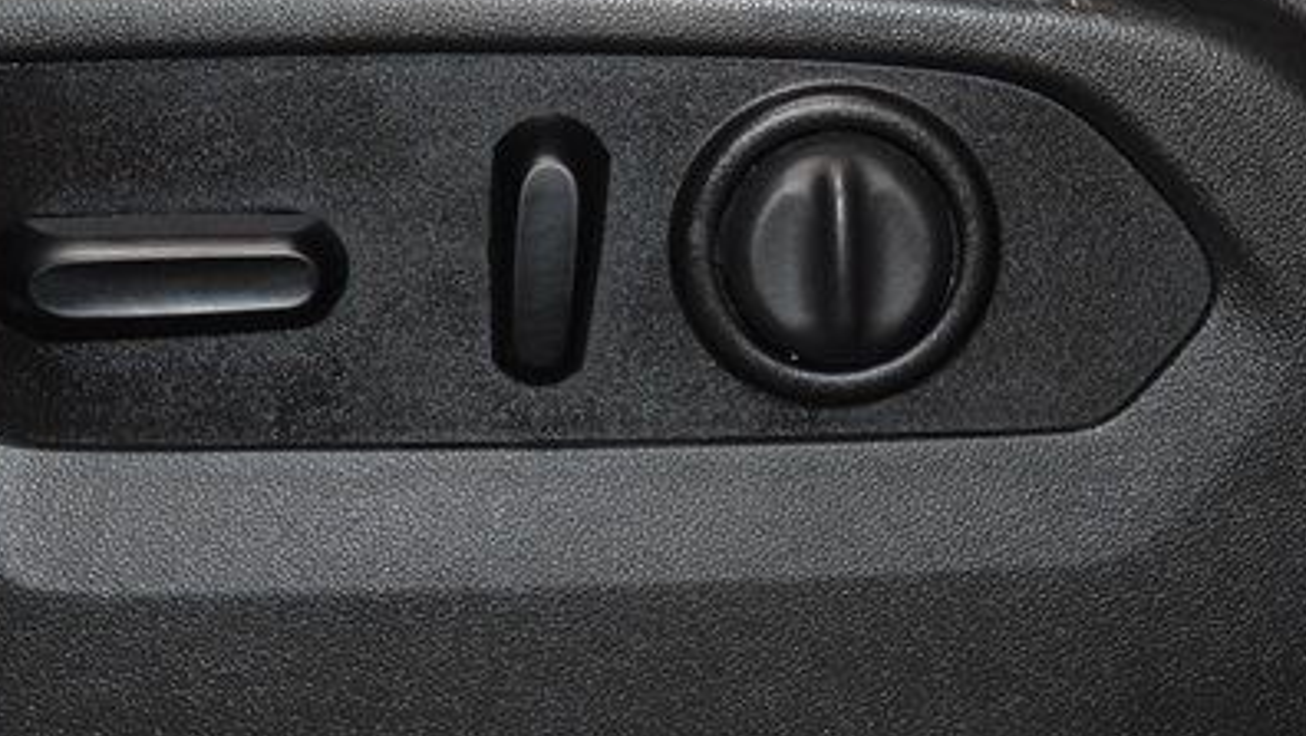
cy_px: 229
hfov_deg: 12.1
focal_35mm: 178
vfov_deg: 6.8
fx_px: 6166
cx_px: 534
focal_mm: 70
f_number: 4.5
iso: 2800
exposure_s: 1/125
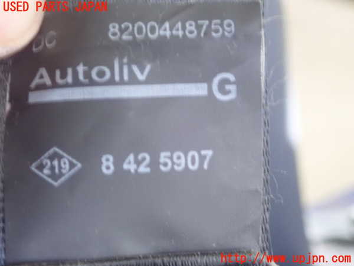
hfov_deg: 19.6
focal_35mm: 100
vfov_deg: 14.8
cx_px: 177
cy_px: 133
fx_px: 1023
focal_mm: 18
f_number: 4.9
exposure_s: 1/25
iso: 1600
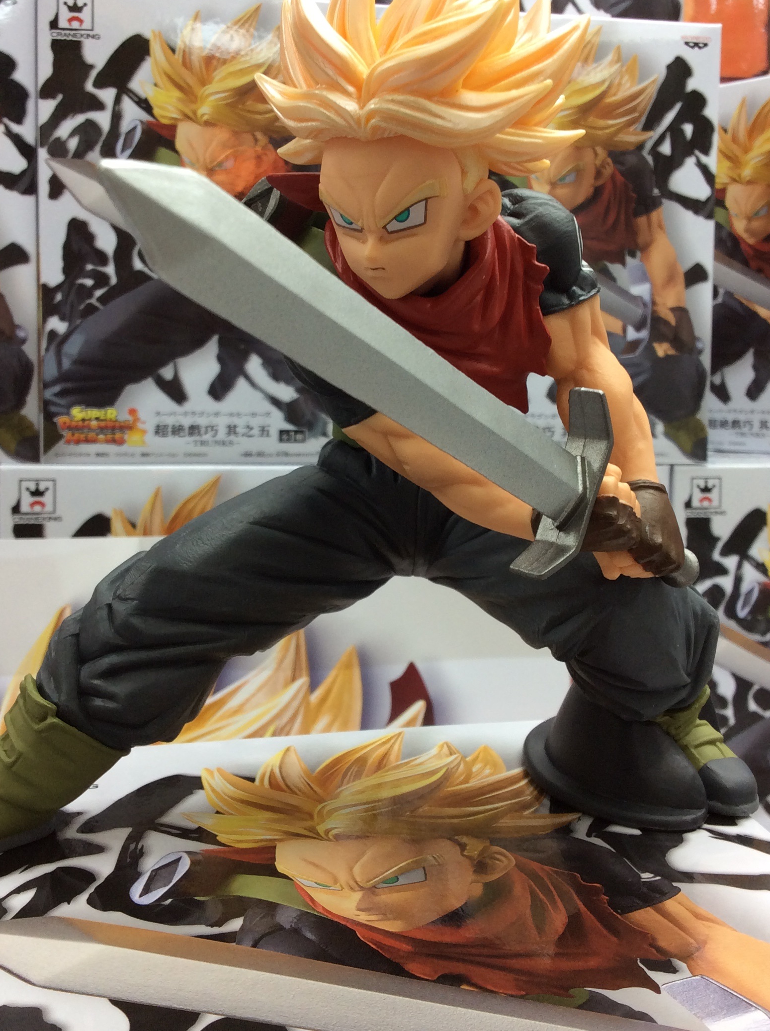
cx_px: 389
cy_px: 450
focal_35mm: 40
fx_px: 1190
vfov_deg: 46.8
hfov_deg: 35.9
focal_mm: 3.3
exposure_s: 1/60
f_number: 2.4
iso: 32
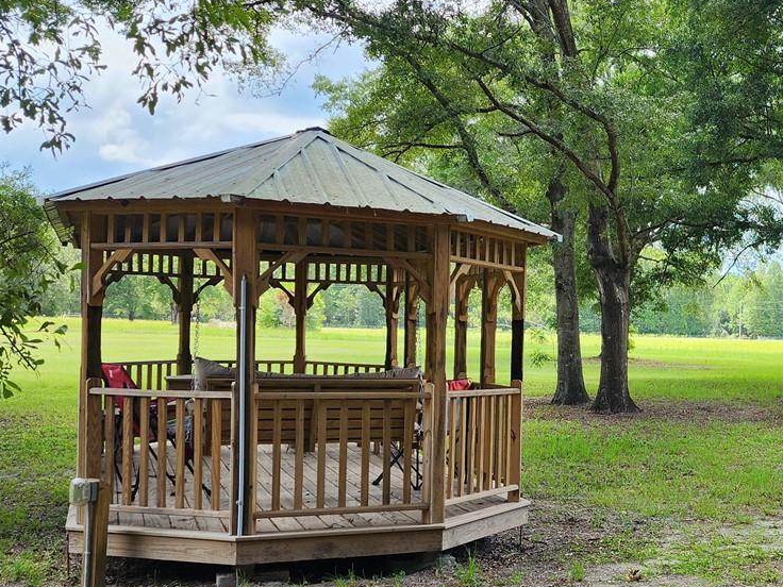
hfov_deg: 35.6
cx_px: 722
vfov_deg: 29.1
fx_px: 1131
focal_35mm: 50
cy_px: 346
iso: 16
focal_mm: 6.4
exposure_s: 1/180
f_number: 1.8
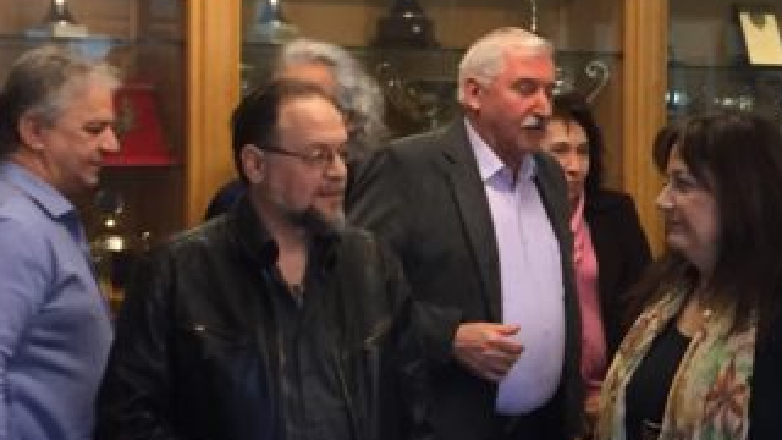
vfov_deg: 12.0
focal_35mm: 101
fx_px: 2094
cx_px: 755
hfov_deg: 20.6
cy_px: 164
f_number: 2.2
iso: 64
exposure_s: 1/33
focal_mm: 4.15
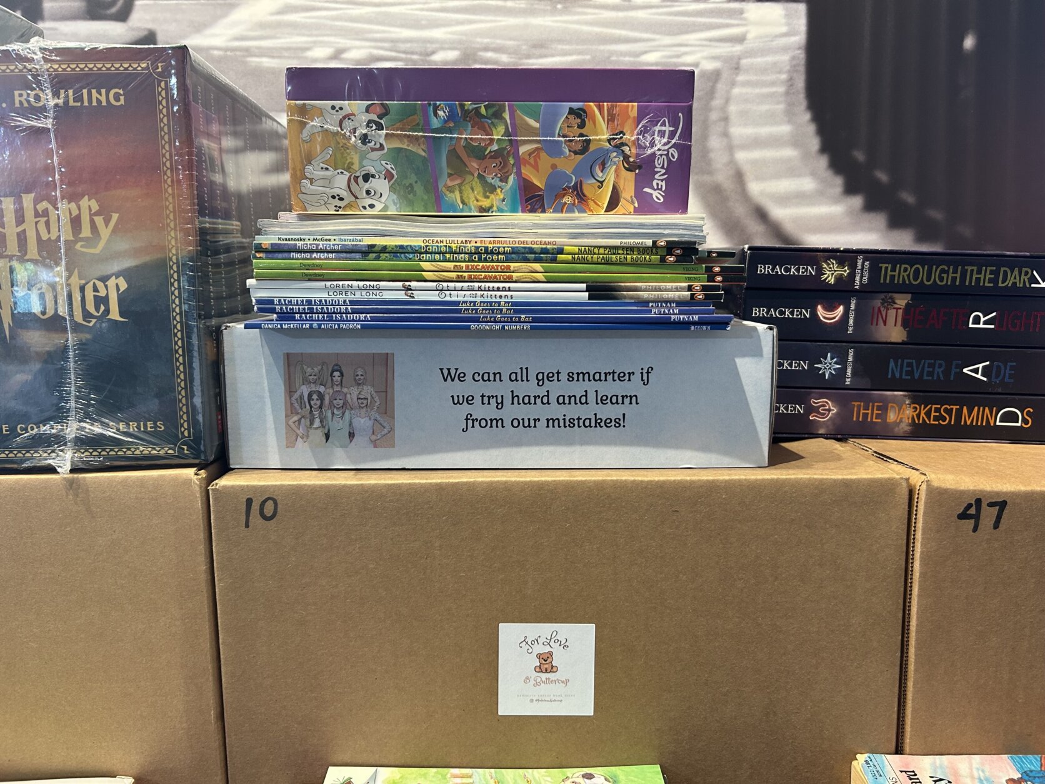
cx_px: 522
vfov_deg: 53.1
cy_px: 392
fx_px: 785
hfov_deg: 67.3
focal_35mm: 26
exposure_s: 1/60
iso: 160
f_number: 1.5
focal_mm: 5.7
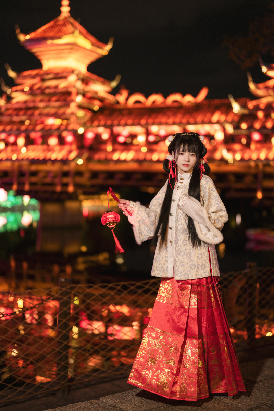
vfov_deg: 39.6
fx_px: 571
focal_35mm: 50
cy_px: 206
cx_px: 137
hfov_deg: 27.0
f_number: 1.2
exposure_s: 1/100
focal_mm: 50
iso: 400
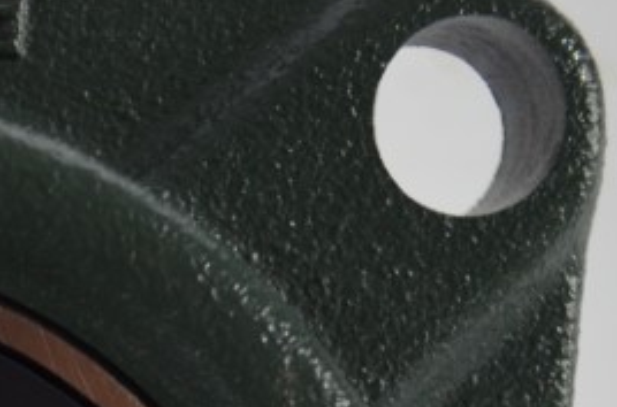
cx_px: -237
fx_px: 2222
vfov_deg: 9.7
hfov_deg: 14.9
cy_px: 858
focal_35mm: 130
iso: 500
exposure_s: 1/60
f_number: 4
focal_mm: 20
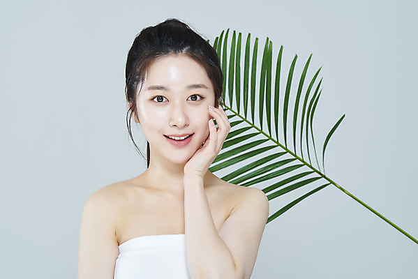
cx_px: 209
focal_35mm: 105
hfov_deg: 19.4
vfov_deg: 13.1
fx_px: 1220
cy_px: 140
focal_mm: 105
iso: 64
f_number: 11
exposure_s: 1/125
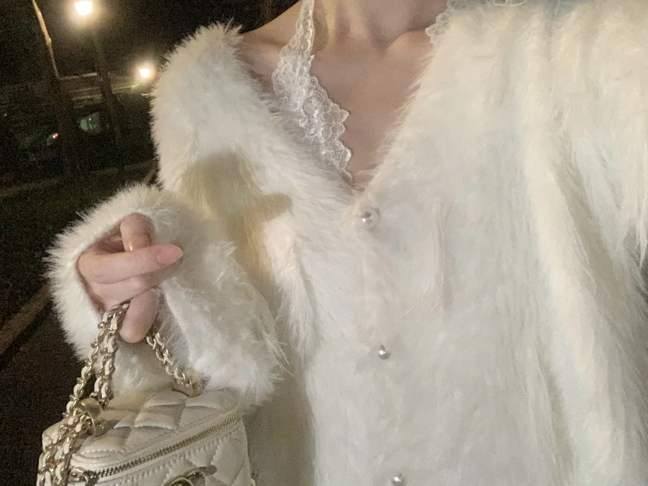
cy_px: 227
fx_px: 655
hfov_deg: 52.6
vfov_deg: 40.7
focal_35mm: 35
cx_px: 329
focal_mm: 2.87
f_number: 2.2
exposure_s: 1/18
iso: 640
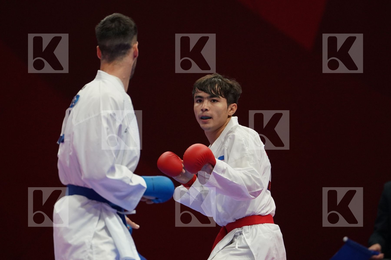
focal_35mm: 420
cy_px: 130
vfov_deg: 3.3
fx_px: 4561
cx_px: 196
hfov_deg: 4.9
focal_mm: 280
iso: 2500
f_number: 4
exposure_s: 1/1000
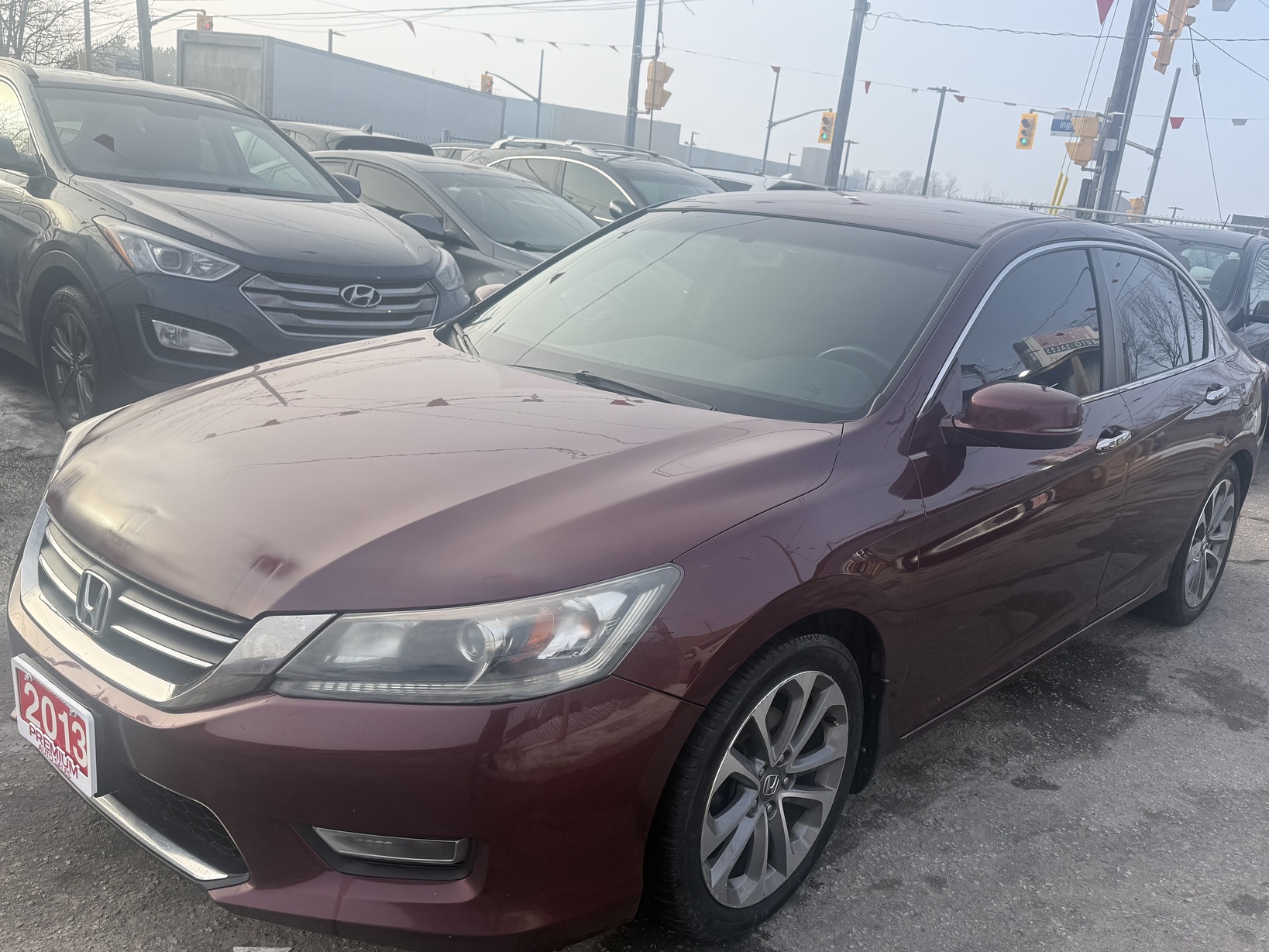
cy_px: 576
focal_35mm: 30
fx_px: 1100
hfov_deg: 59.9
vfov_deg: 46.5
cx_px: 663
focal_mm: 6.76
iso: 80
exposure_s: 1/1192
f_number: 1.78
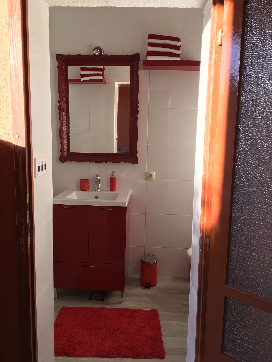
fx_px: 304
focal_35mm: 29
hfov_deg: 48.2
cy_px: 181
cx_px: 136
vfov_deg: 61.7
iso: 25
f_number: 2.2
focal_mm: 4.15
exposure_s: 1/116
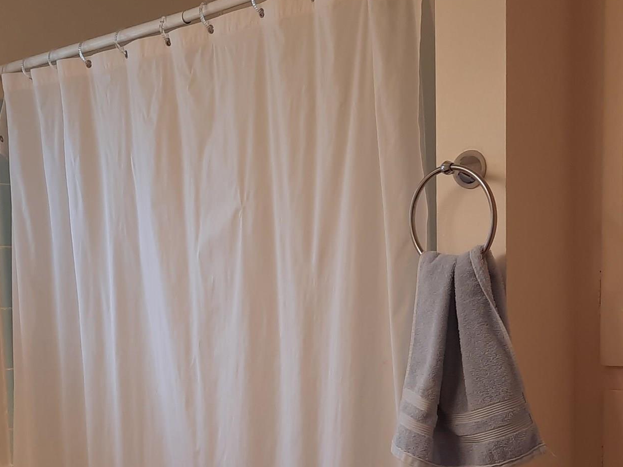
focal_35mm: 62
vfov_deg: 22.8
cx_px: 279
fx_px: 1116
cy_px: 451
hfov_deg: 31.2
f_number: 2
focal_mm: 4.6
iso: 64
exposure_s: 1/60
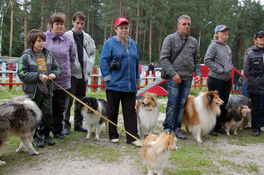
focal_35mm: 39
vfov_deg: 34.2
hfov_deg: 49.6
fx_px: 286
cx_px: 132
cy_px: 88
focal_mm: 26
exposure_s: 1/125
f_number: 5.6
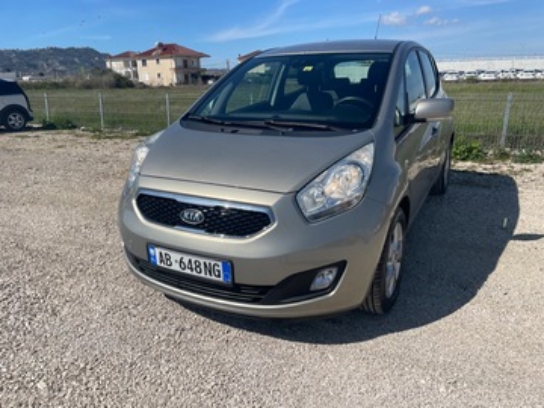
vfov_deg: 53.1
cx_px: 272
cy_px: 204
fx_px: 409
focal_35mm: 26
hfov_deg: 67.3
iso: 32
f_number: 1.6
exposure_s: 1/5051
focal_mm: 4.2
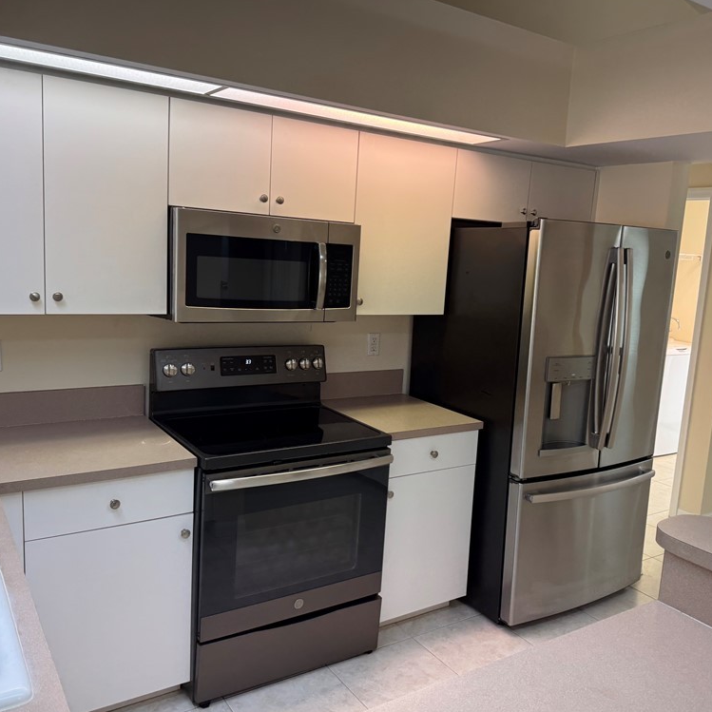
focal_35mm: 29
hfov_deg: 55.6
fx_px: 675
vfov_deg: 55.6
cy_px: 356
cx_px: 375
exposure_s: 1/120
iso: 160
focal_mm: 6.76
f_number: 1.78
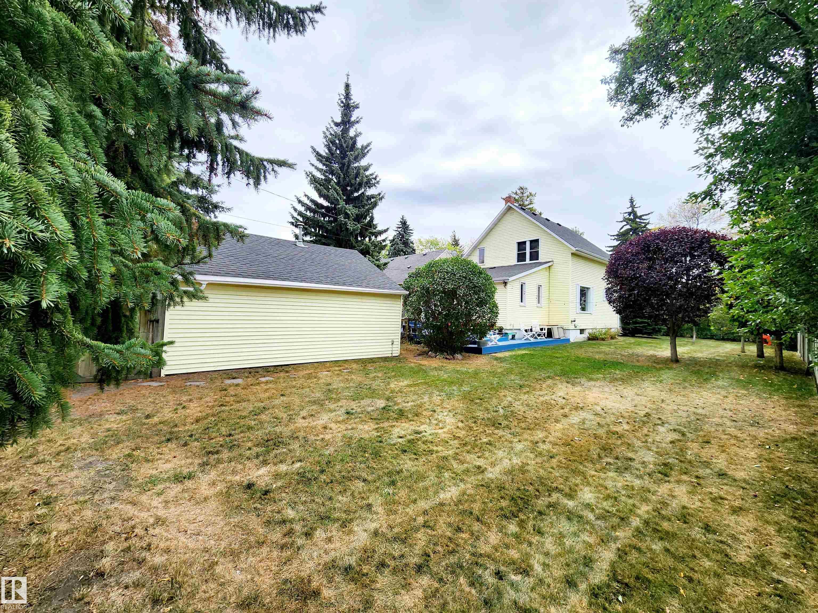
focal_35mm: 13
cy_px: 306
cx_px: 409
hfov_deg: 106.2
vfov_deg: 89.9
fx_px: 307
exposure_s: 1/1111
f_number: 2.2
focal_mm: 2.2
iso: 50
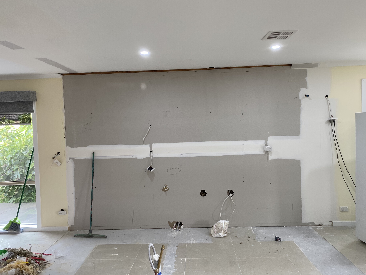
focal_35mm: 26
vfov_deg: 53.1
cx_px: 183
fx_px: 275
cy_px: 138
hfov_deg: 67.3
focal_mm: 4.25
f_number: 1.8
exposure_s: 1/100
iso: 100
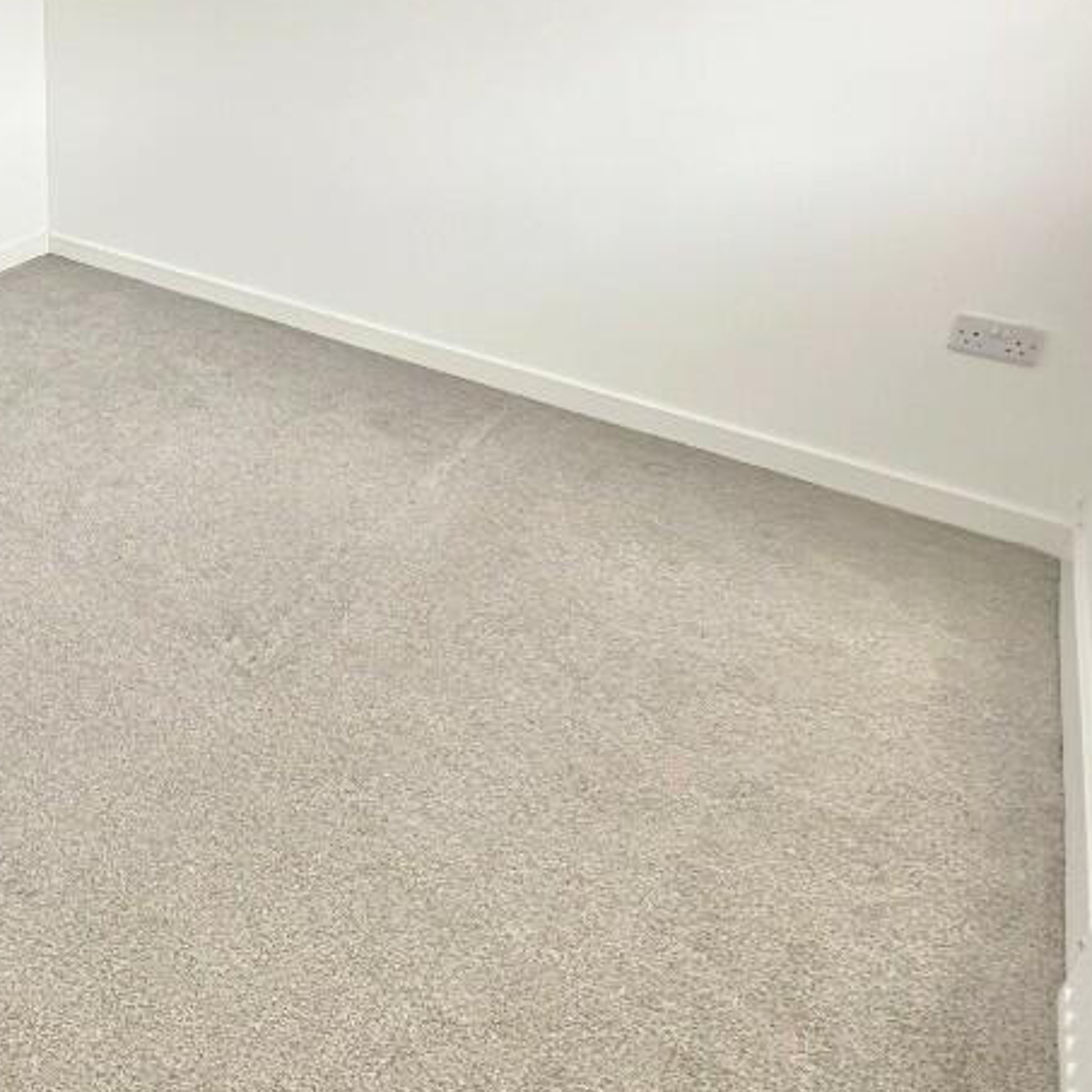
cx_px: 80
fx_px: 999
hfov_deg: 49.9
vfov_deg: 55.0
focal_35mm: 28
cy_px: 292
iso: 250
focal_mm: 2.22
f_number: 2.2
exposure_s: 1/99
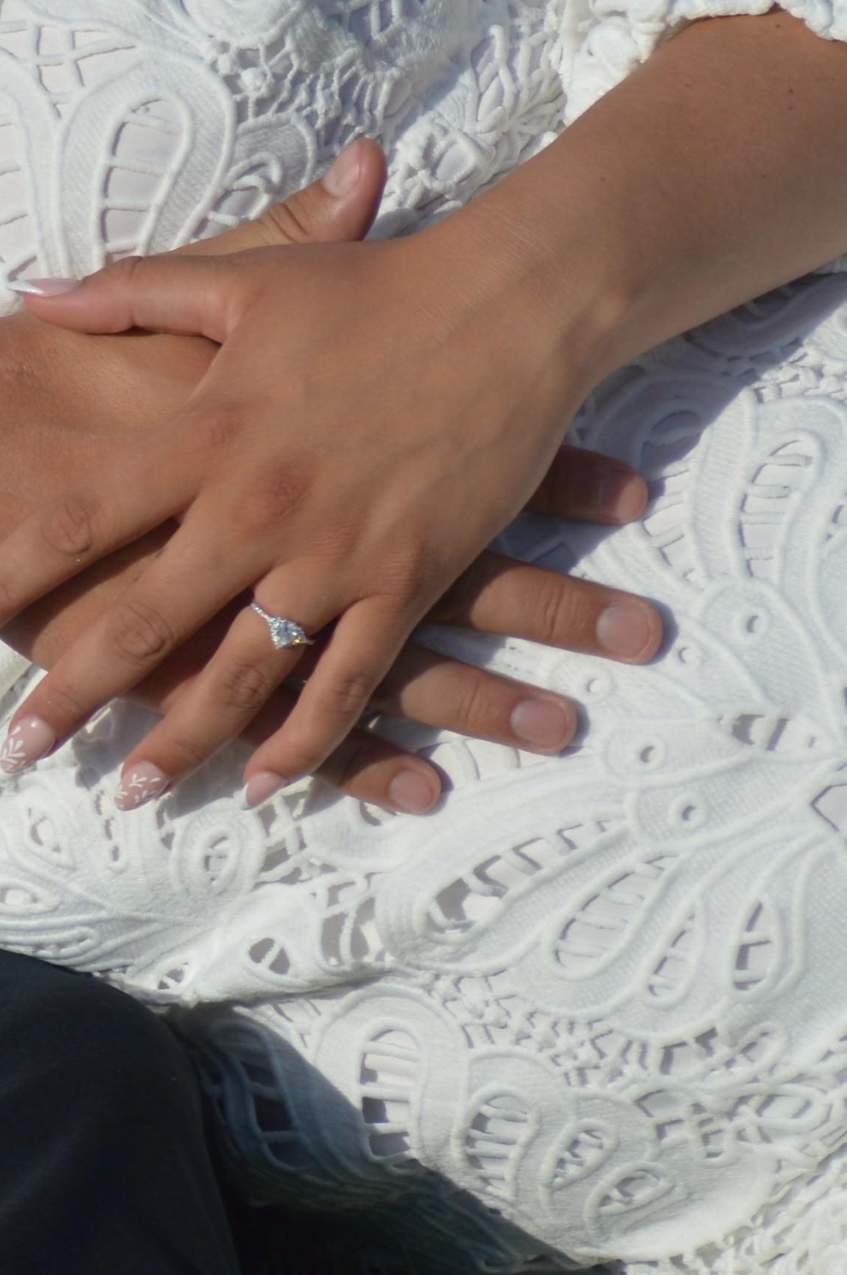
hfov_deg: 3.7
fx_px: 13015
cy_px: -328
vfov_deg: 5.6
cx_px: -555
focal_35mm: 368
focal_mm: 70
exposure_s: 1/1600
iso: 100
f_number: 4.2
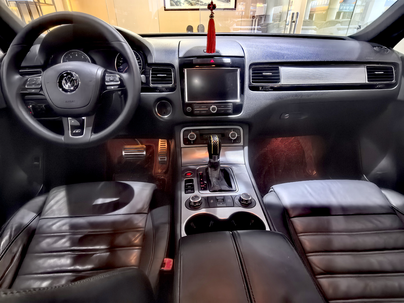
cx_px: 202
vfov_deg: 71.6
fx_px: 210
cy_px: 152
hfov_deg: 87.8
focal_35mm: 18
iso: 640
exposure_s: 1/33.3
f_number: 2.2
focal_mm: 1.95
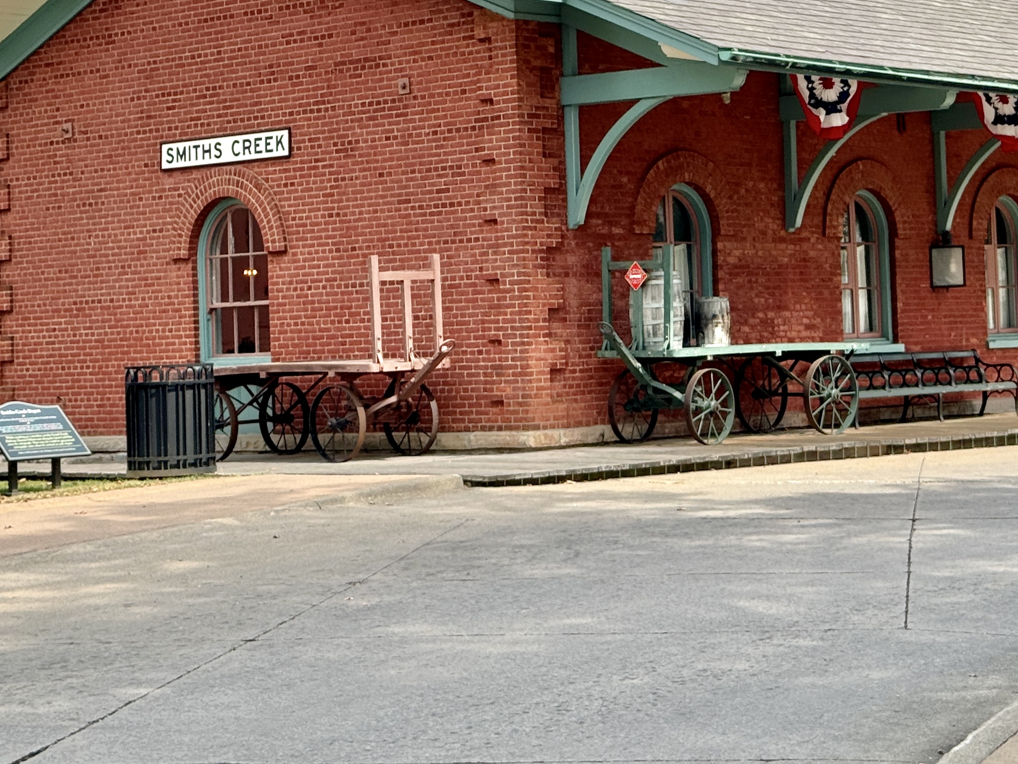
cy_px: 243
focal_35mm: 87
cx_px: 671
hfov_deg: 22.4
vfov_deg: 16.9
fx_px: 2558
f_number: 1.78
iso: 64
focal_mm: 6.76
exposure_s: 1/2110
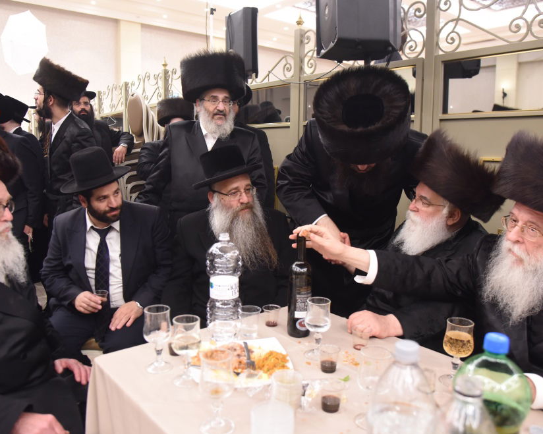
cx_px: 258
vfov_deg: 51.5
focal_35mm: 28
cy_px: 214
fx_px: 450
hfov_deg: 62.2
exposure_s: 1/100
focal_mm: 24
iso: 2500
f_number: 4.5
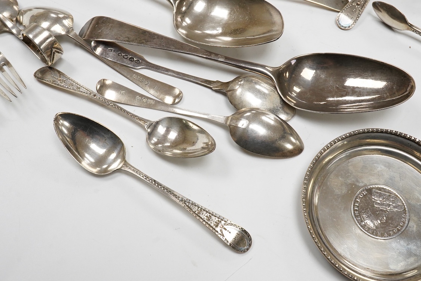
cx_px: 210
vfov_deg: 29.9
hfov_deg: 43.6
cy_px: 140
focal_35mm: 45
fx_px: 526
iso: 2500
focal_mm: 30
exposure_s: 1/100
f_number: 18
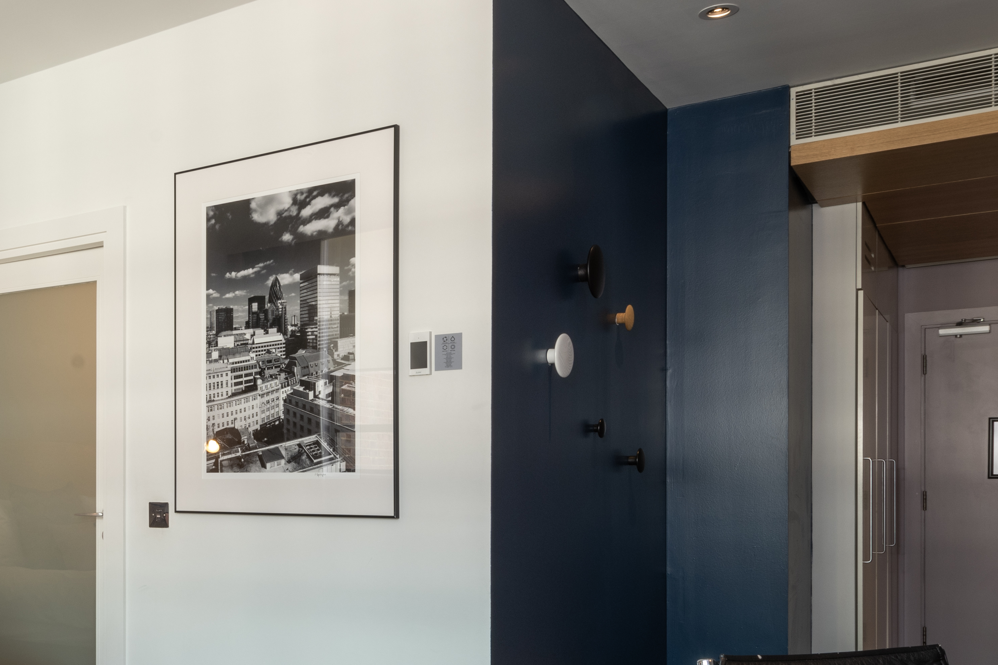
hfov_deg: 46.2
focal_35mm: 39
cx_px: 158
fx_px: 1081
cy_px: 498
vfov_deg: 33.5
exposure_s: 1/1.67
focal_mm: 14
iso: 100
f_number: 16
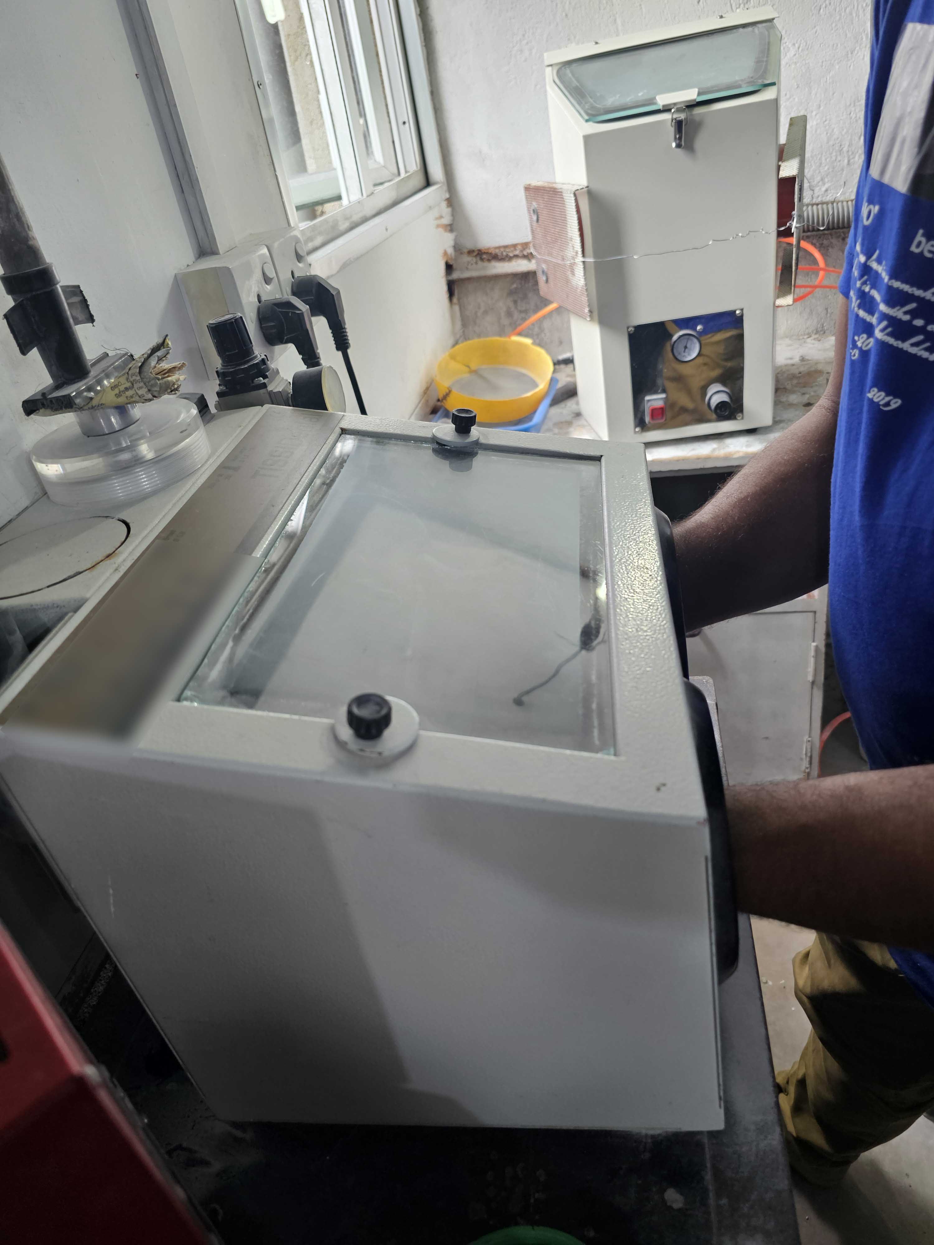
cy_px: 622
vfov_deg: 73.9
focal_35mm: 23
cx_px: 467
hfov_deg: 58.9
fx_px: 827
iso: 125
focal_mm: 6.3
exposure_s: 1/100
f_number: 1.7
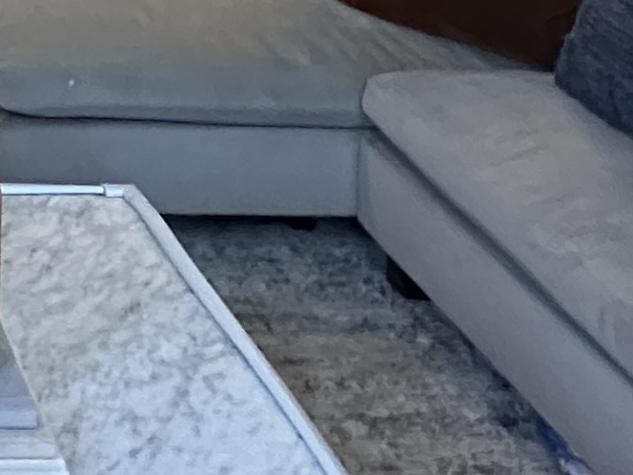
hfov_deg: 19.7
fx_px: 1554
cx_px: -337
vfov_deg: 13.8
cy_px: -565
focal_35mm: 85
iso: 500
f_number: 2.2
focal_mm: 2.22
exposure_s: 1/60
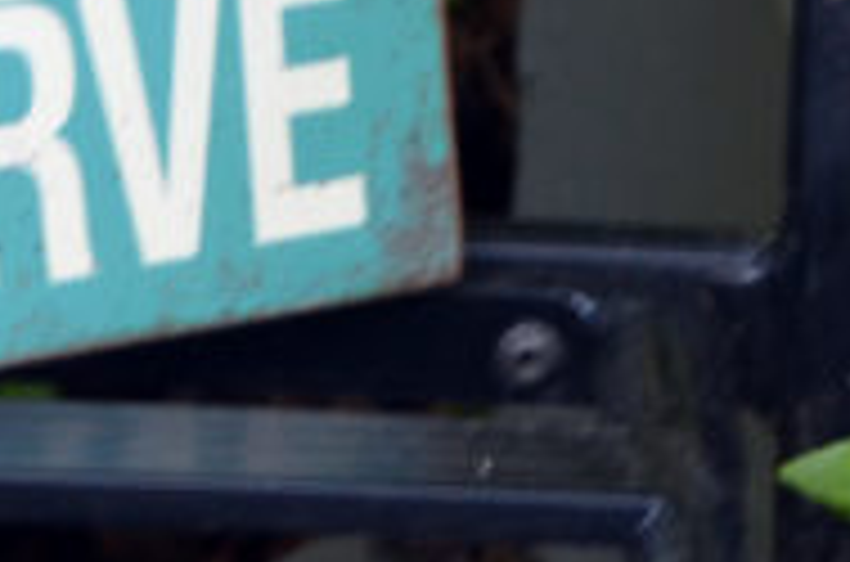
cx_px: -4
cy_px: -874
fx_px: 8973
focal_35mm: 381
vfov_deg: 3.5
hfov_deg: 5.4
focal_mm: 40
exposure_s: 1/30
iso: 400
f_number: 8
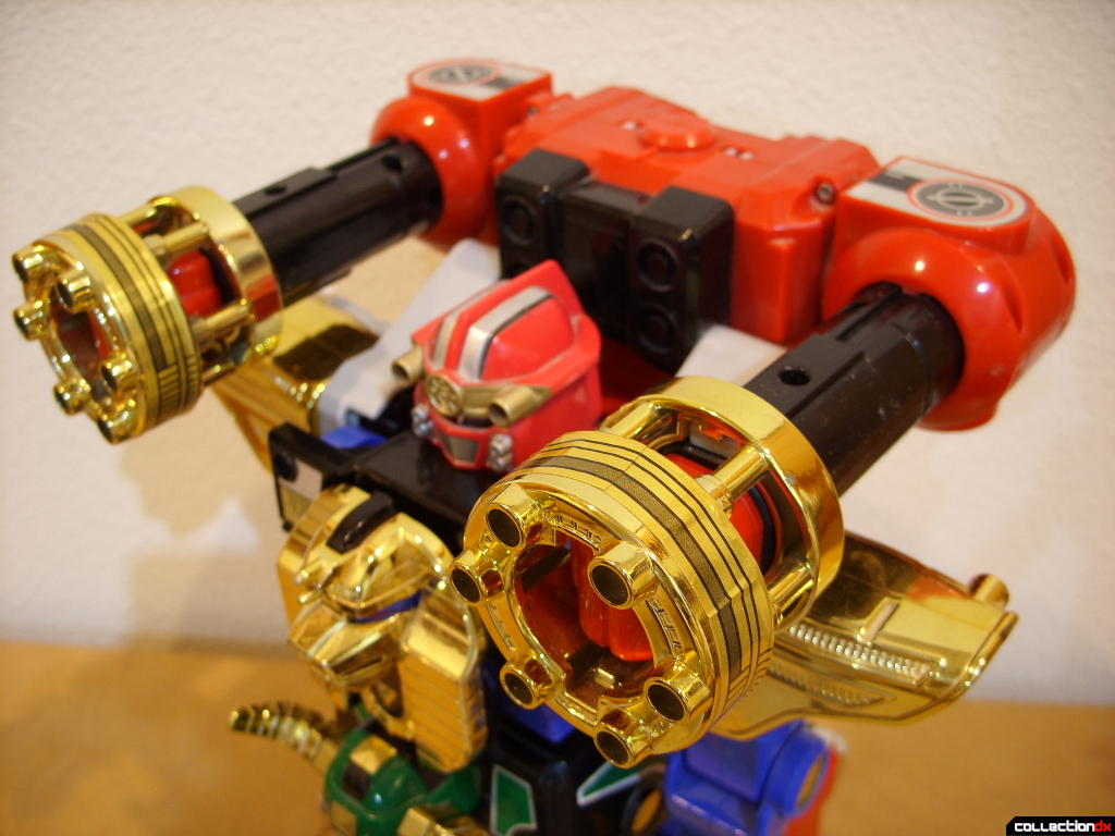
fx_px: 1224
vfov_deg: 37.7
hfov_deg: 49.0
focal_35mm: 38
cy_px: 418
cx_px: 558
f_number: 2.8
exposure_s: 1/1.5
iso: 50
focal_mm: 7.8
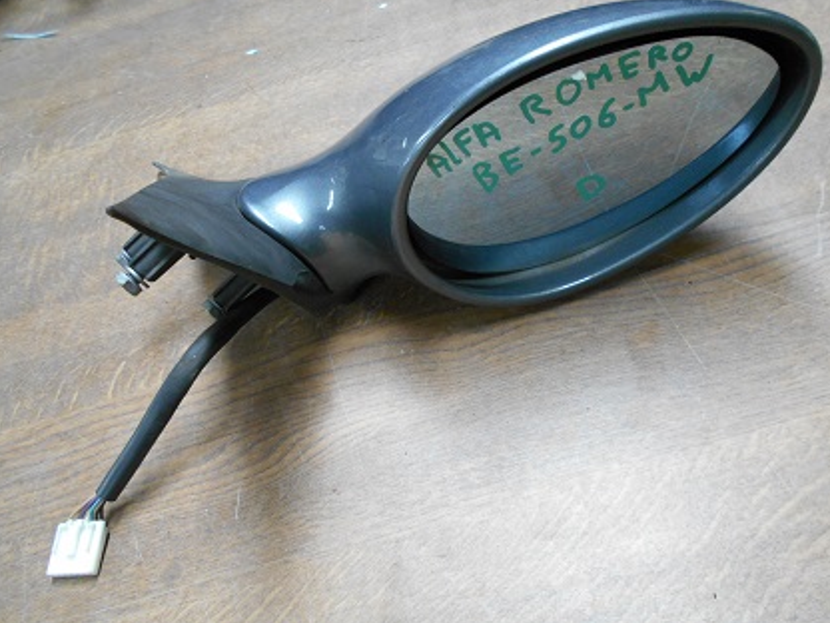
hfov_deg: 61.6
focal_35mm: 29
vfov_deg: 48.2
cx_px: 445
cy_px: 298
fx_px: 695
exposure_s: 1/30
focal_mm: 4.6
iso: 320
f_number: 3.2
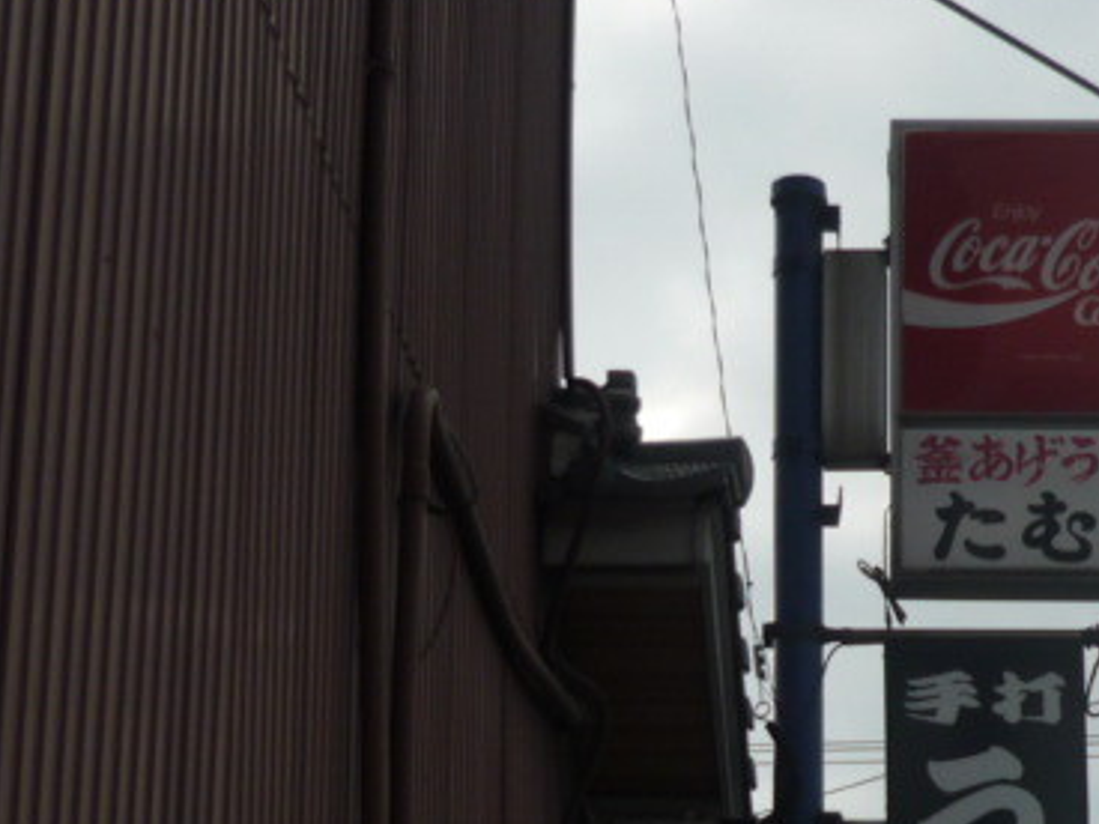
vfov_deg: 13.9
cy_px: 672
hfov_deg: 18.4
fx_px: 3365
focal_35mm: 106
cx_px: 881
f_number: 2.9
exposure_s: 1/1000
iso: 100
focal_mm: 6.3
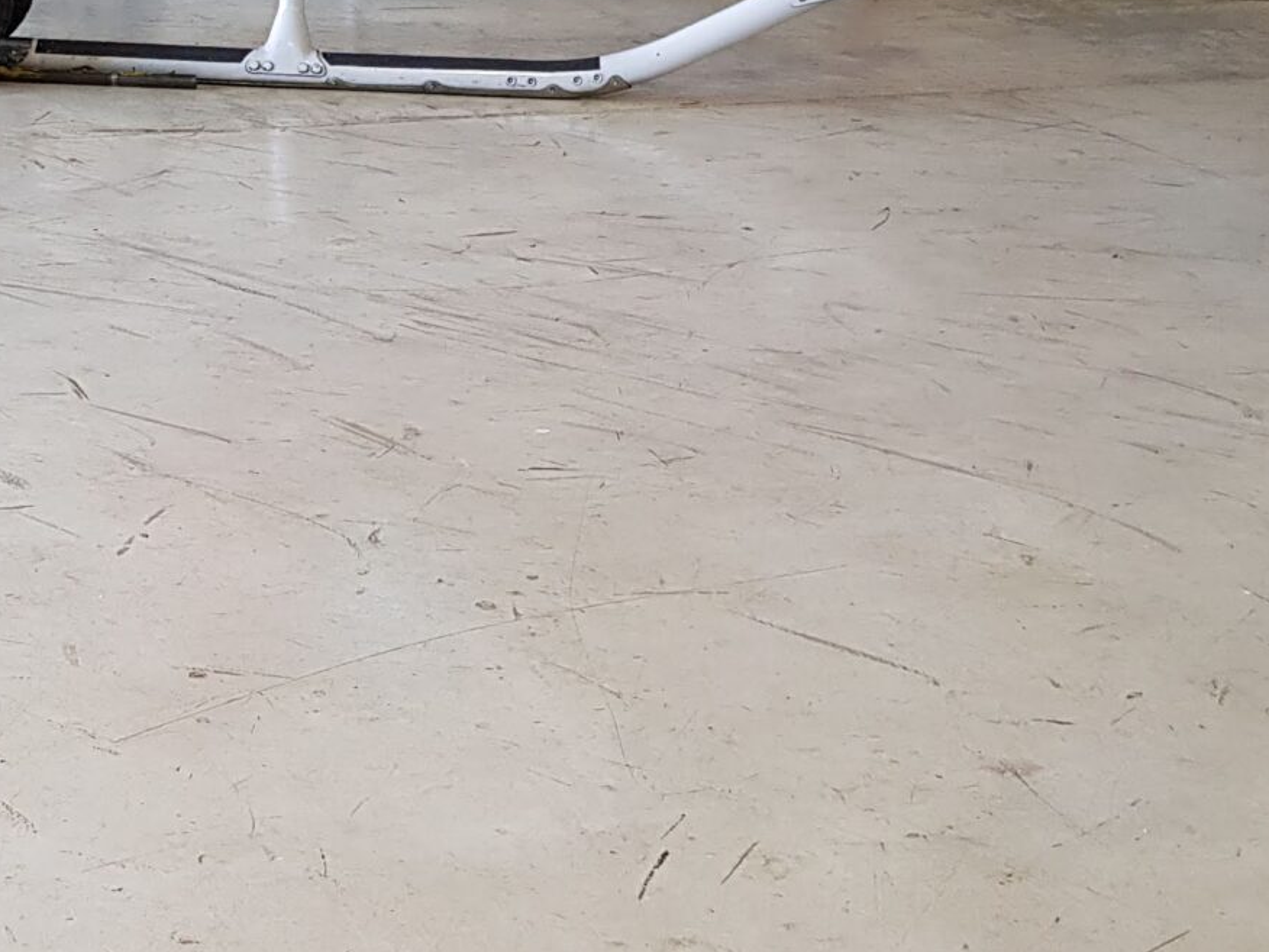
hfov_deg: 25.2
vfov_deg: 19.4
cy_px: 410
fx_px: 2786
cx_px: 239
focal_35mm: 76
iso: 125
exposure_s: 1/60
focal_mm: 4.3
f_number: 1.7
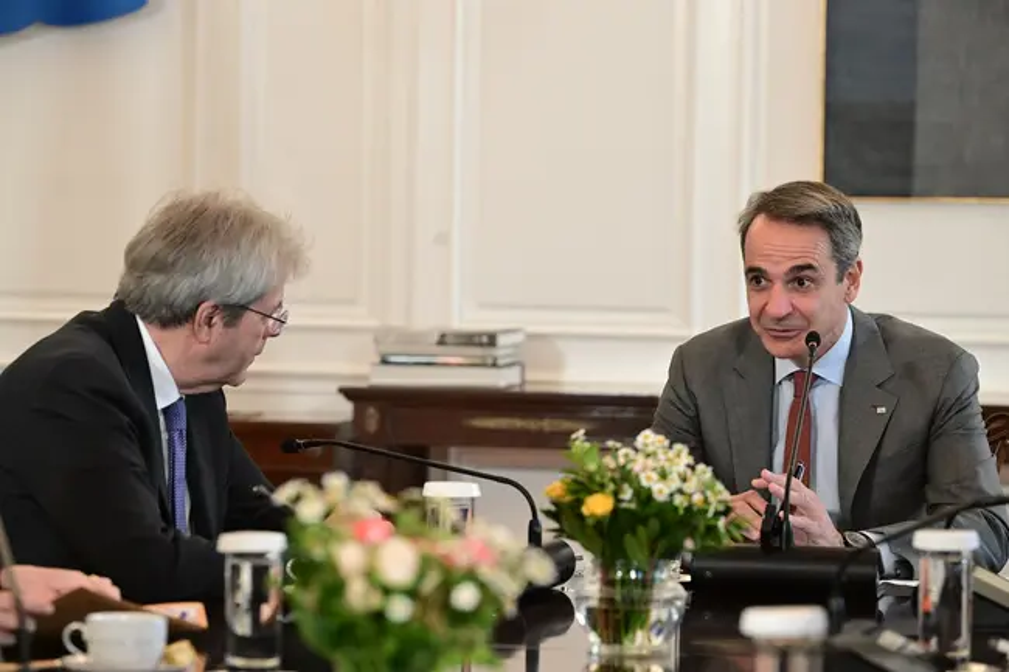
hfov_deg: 13.7
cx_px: 504
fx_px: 4203
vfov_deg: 9.1
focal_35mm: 150
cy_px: 336
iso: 6400
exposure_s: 1/400
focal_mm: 150
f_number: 5
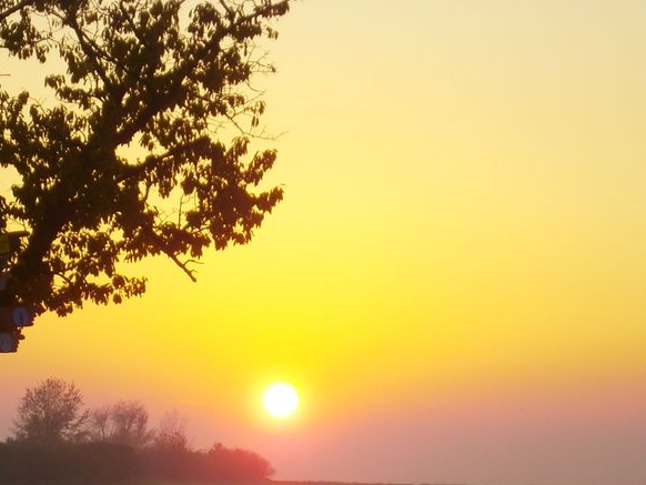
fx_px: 2856
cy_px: 373
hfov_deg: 12.9
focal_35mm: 153
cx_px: 279
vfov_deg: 9.7
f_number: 4.9
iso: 80
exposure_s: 1/125
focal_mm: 15.4
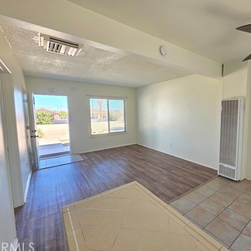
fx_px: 131
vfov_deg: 87.4
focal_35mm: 16
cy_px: 124
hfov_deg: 86.2
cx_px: 152
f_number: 1.9
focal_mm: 2.2
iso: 320
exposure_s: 1/359
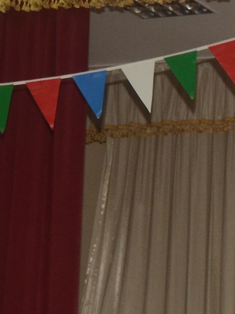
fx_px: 2126
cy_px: 480
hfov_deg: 6.1
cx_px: 562
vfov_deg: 8.2
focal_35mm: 235
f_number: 6.3
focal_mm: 34
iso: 1000
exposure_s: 1/50
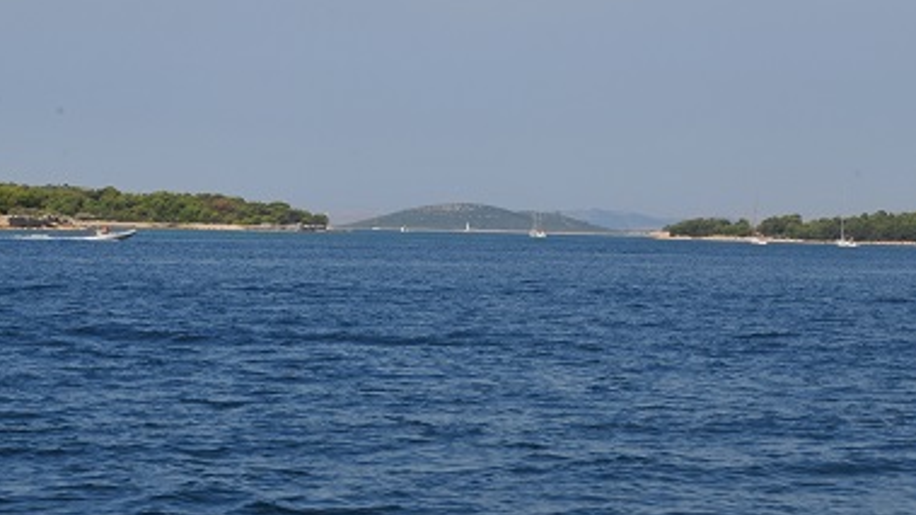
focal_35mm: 114
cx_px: 418
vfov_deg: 10.6
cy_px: 241
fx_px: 2768
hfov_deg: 18.8
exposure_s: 1/125
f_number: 20
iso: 200
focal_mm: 50
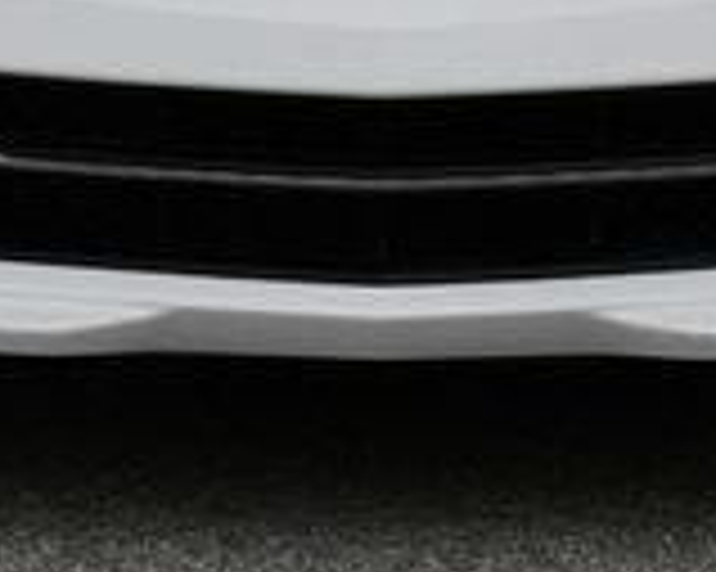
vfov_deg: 3.7
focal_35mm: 415
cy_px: -275
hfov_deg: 4.7
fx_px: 8789
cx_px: 266
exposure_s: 1/320
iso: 100
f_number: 9
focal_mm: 55
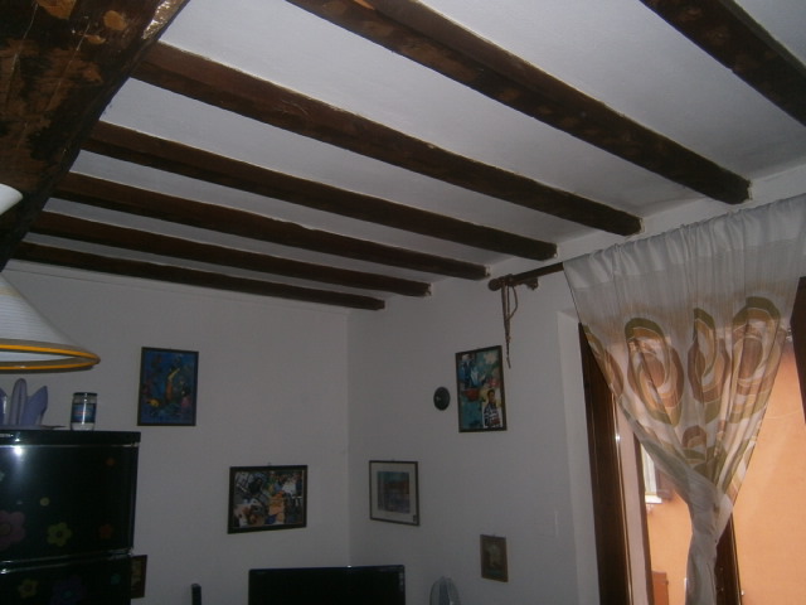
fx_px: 605
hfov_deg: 67.3
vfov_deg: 53.1
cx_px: 403
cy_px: 302
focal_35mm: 26
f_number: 2.8
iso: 125
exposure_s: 1/30
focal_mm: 4.7
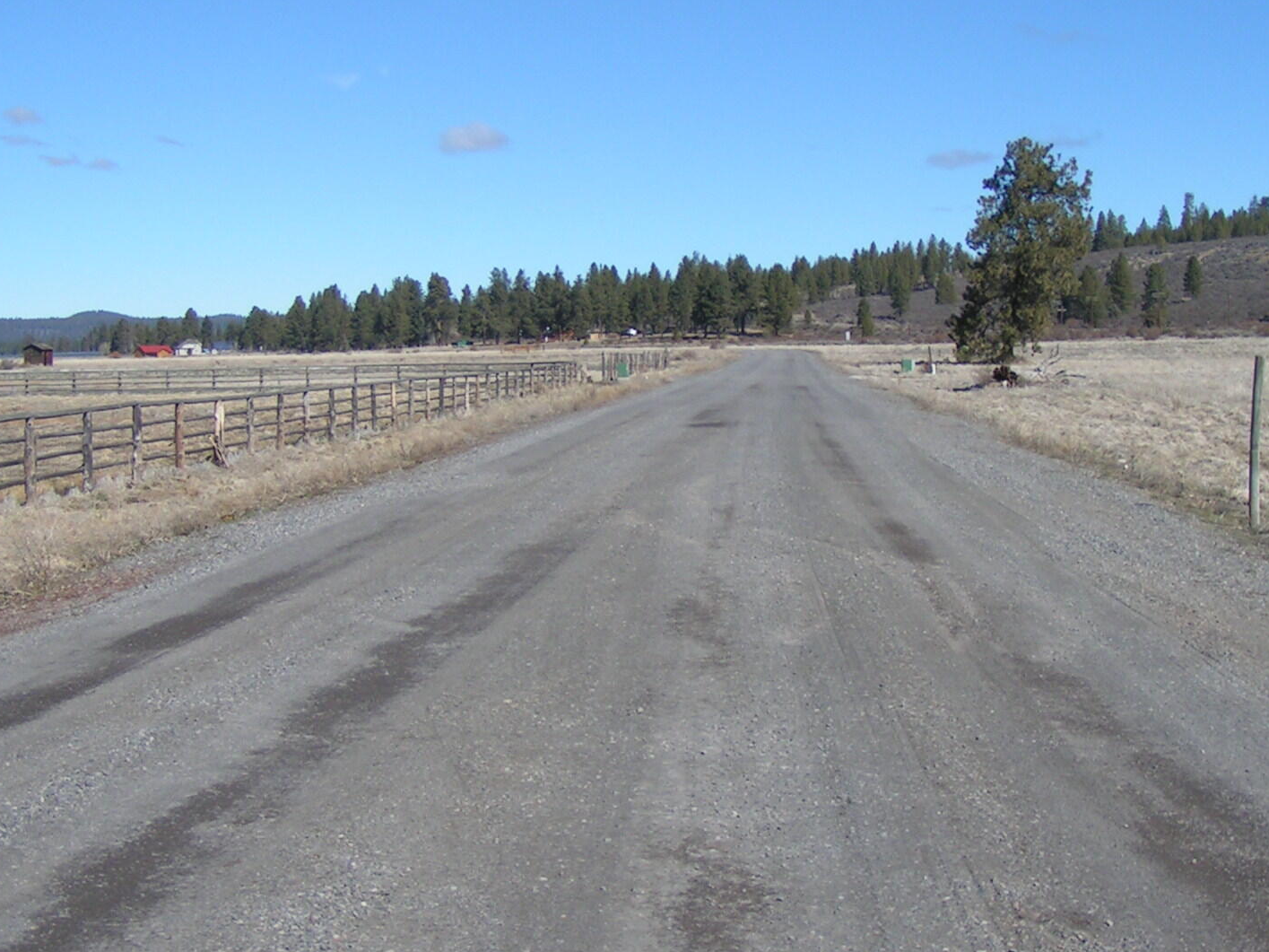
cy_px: 443
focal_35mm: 55
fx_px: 2016
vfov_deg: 26.5
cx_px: 677
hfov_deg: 34.9
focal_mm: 5.8
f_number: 3.5
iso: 50
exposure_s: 1/1000
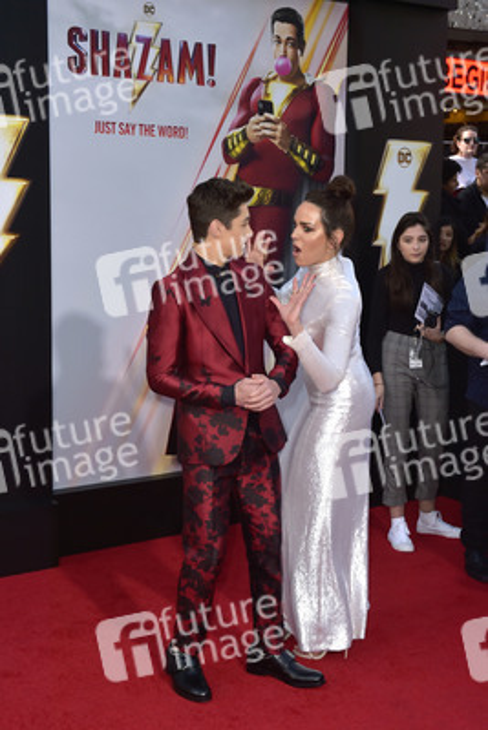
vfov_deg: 36.2
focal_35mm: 55
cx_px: 244
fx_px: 1117
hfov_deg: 24.6
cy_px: 365
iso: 250
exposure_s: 1/250
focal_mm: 55
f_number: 8
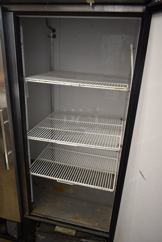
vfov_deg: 67.3
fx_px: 182
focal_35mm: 27
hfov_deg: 48.0
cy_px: 121
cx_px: 81
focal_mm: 18
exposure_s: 1/30
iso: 450
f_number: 3.5
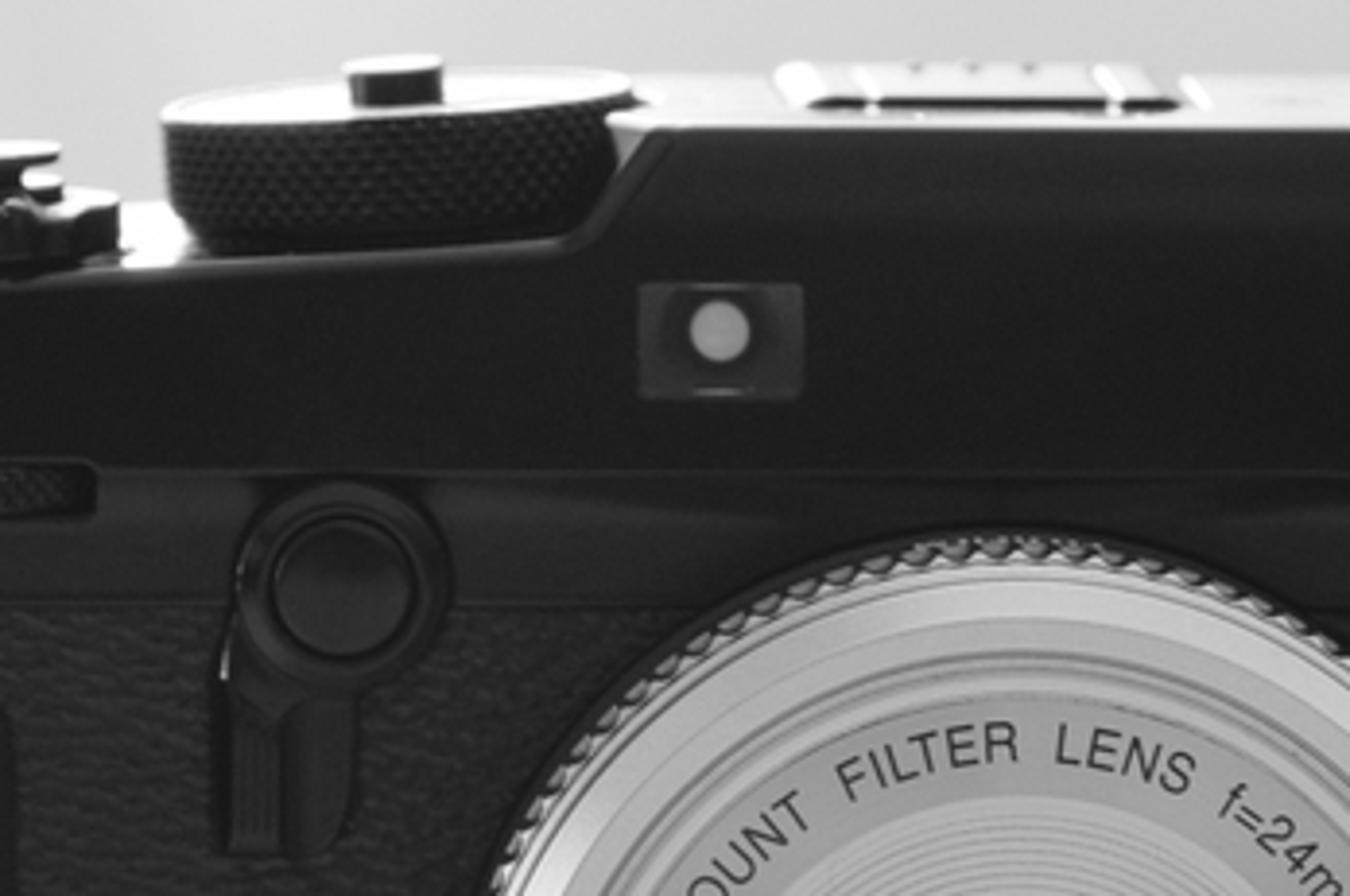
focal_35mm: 466
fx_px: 17450
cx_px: 1020
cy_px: 943
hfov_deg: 4.4
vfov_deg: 2.9
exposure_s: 1/20
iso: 800
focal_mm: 90
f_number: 4
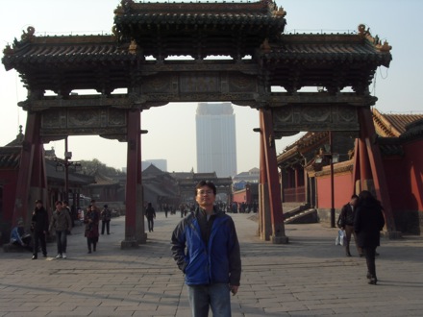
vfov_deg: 36.8
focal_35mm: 39
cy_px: 158
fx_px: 477
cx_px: 212
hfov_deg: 47.9
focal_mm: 6.6
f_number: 6.2
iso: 80
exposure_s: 1/250
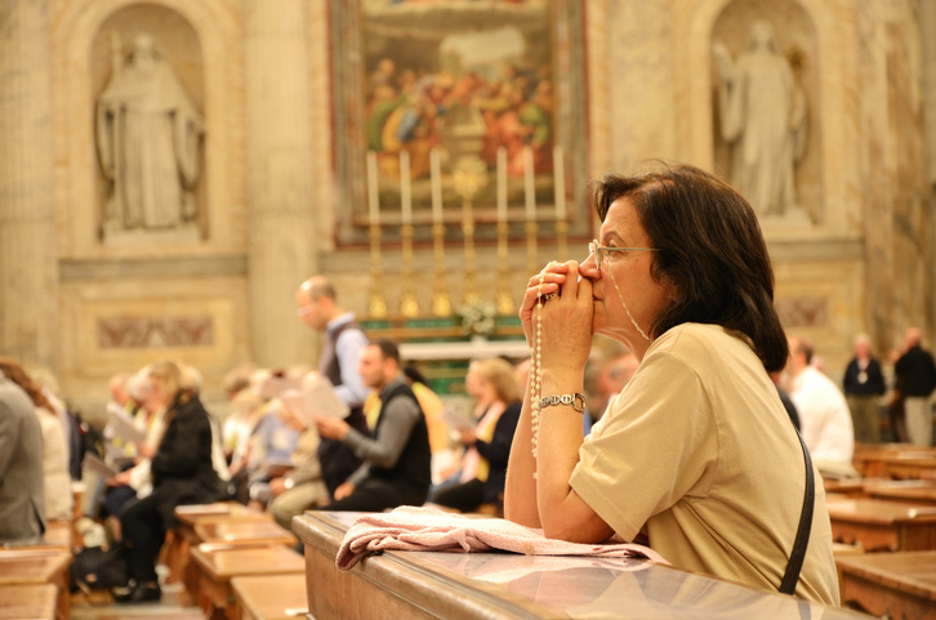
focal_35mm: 135
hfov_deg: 15.2
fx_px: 3503
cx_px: 468
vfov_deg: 10.1
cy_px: 310
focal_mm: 90
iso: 250
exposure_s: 1.6
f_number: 6.3
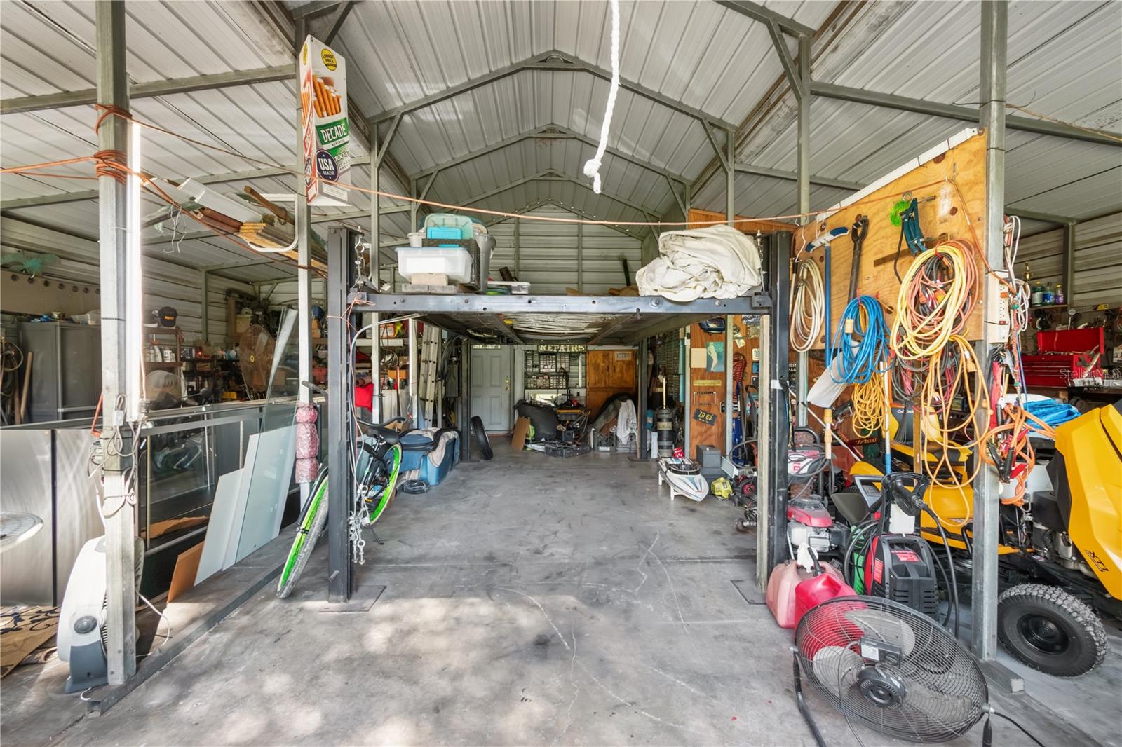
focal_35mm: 15
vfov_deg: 77.3
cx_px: 561
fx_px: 467
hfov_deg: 100.4
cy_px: 374
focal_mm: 10
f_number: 9
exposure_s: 1/10
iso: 100
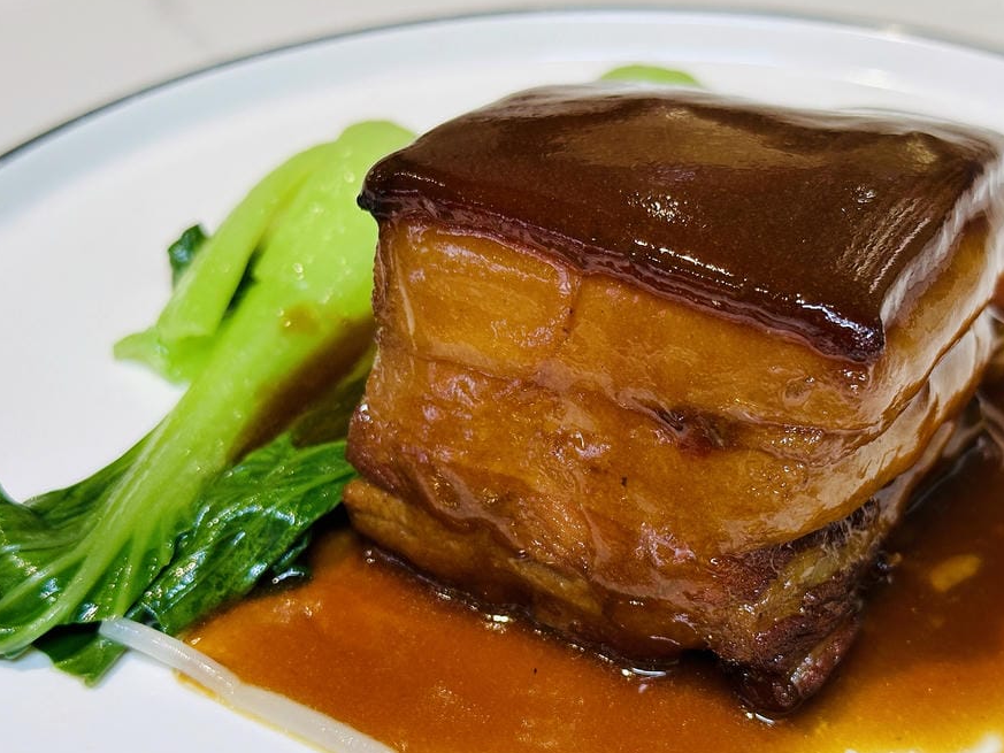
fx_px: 1915
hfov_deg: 29.3
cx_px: 574
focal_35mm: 66
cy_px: 431
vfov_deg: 22.2
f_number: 1.78
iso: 100
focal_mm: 6.86
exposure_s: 1/60
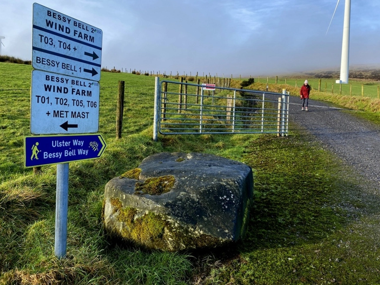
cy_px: 134
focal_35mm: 29
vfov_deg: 48.2
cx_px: 210
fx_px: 318
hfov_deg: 61.5
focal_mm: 4.25
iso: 32
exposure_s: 1/690
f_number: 1.8
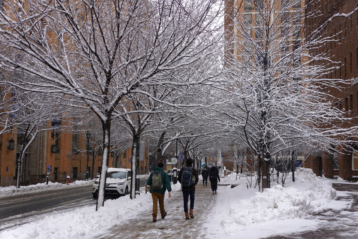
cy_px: 119
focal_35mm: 43
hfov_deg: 45.4
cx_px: 181
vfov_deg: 31.2
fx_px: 428
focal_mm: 28
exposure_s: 1/200
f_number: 4.5
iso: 100
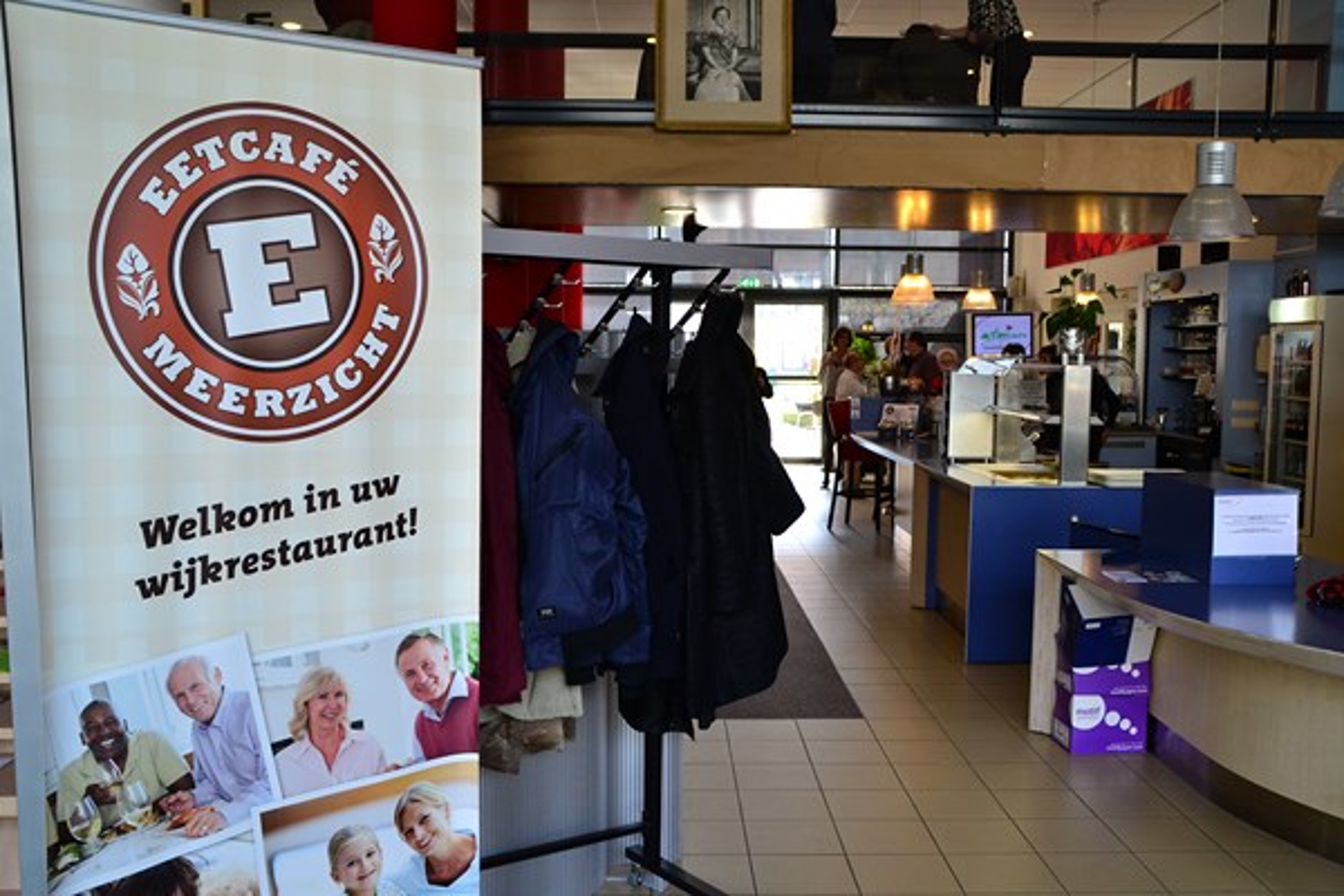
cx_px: 672
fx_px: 1232
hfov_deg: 57.2
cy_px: 448
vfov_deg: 40.0
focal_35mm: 33
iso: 800
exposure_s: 1/125
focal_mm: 22
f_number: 5.6
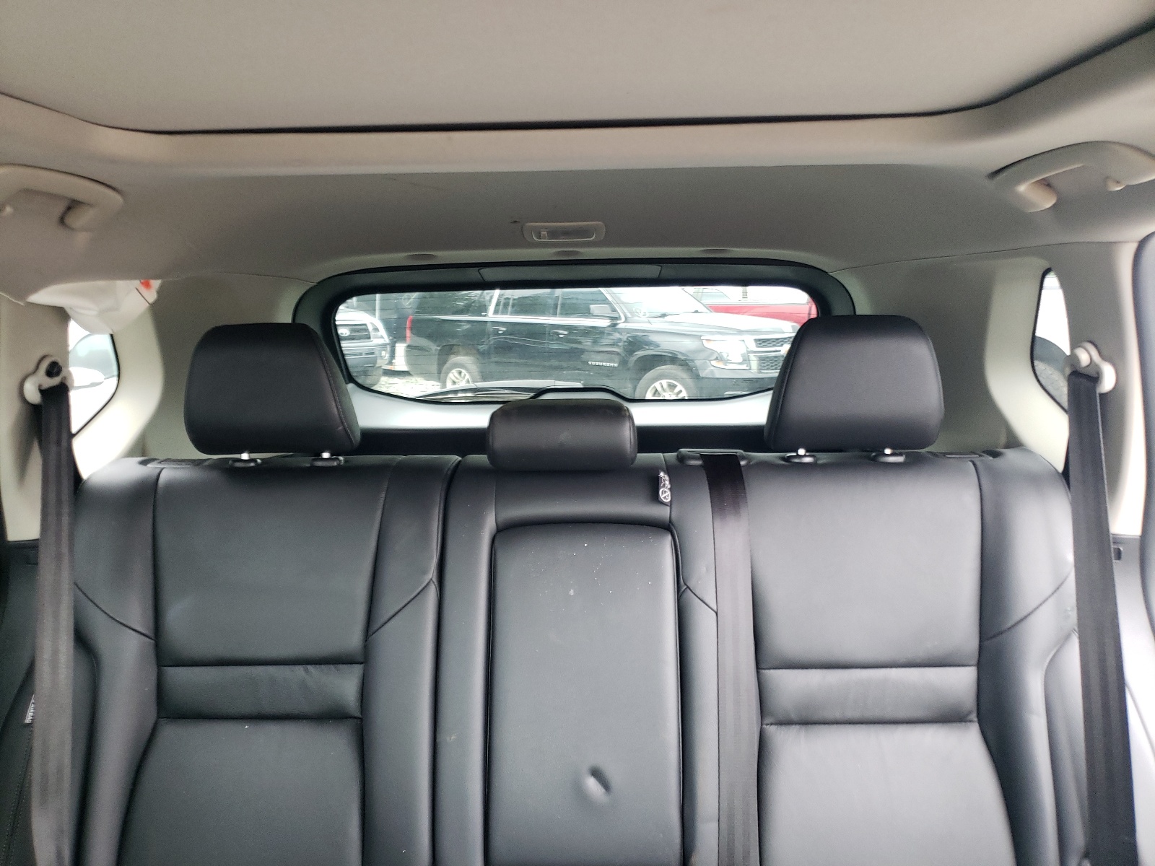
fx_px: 868
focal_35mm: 26
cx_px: 578
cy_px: 433
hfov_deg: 67.3
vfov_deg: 53.1
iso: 146
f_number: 1.5
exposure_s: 1/60.2
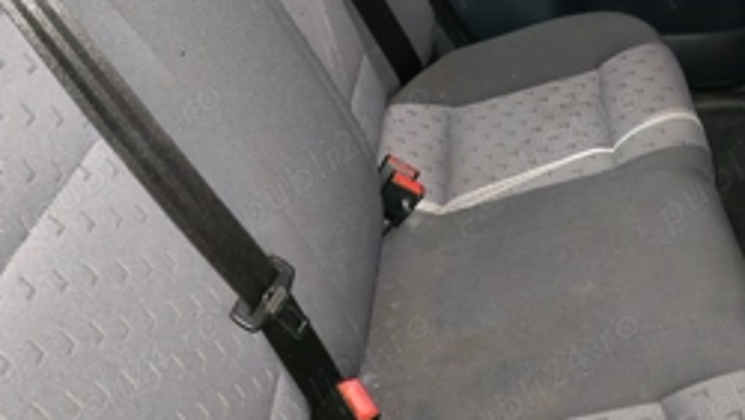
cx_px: 438
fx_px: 929
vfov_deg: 25.5
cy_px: 206
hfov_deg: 43.5
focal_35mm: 47
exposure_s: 1/17
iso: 2500
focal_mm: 5.52
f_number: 1.95
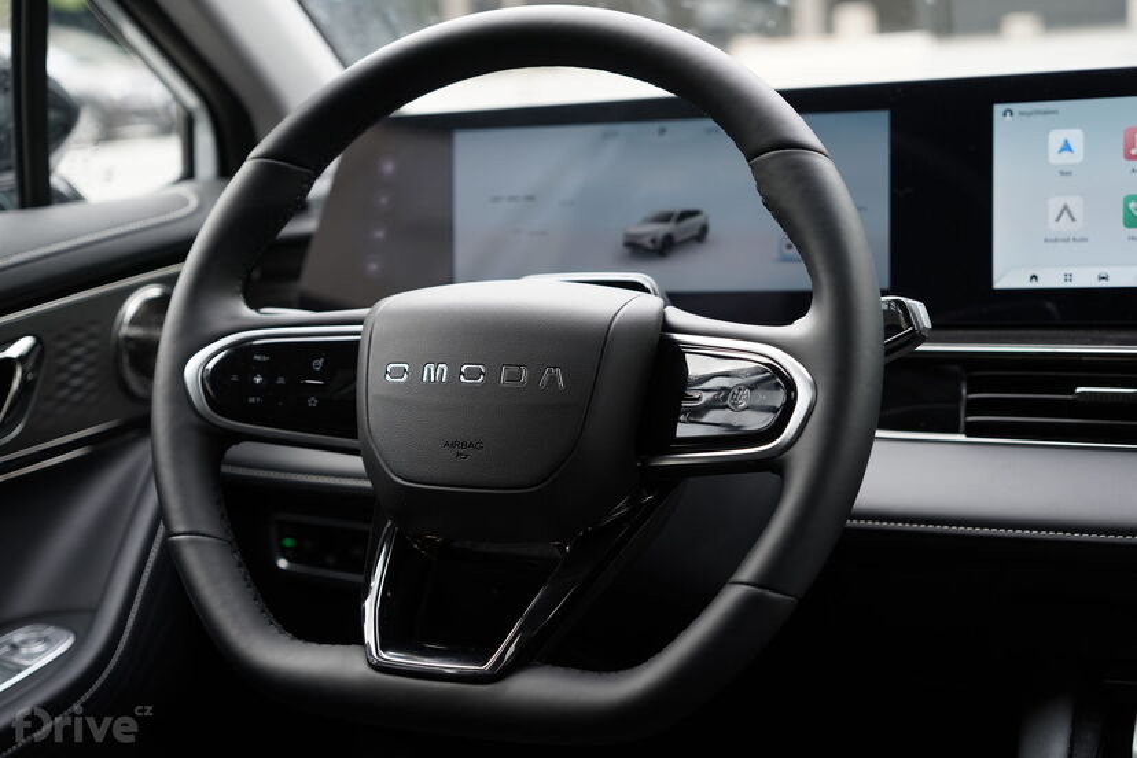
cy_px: 379
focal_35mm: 51
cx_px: 568
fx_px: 1611
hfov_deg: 38.9
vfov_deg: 26.5
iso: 320
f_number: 4
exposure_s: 1/125
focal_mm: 51
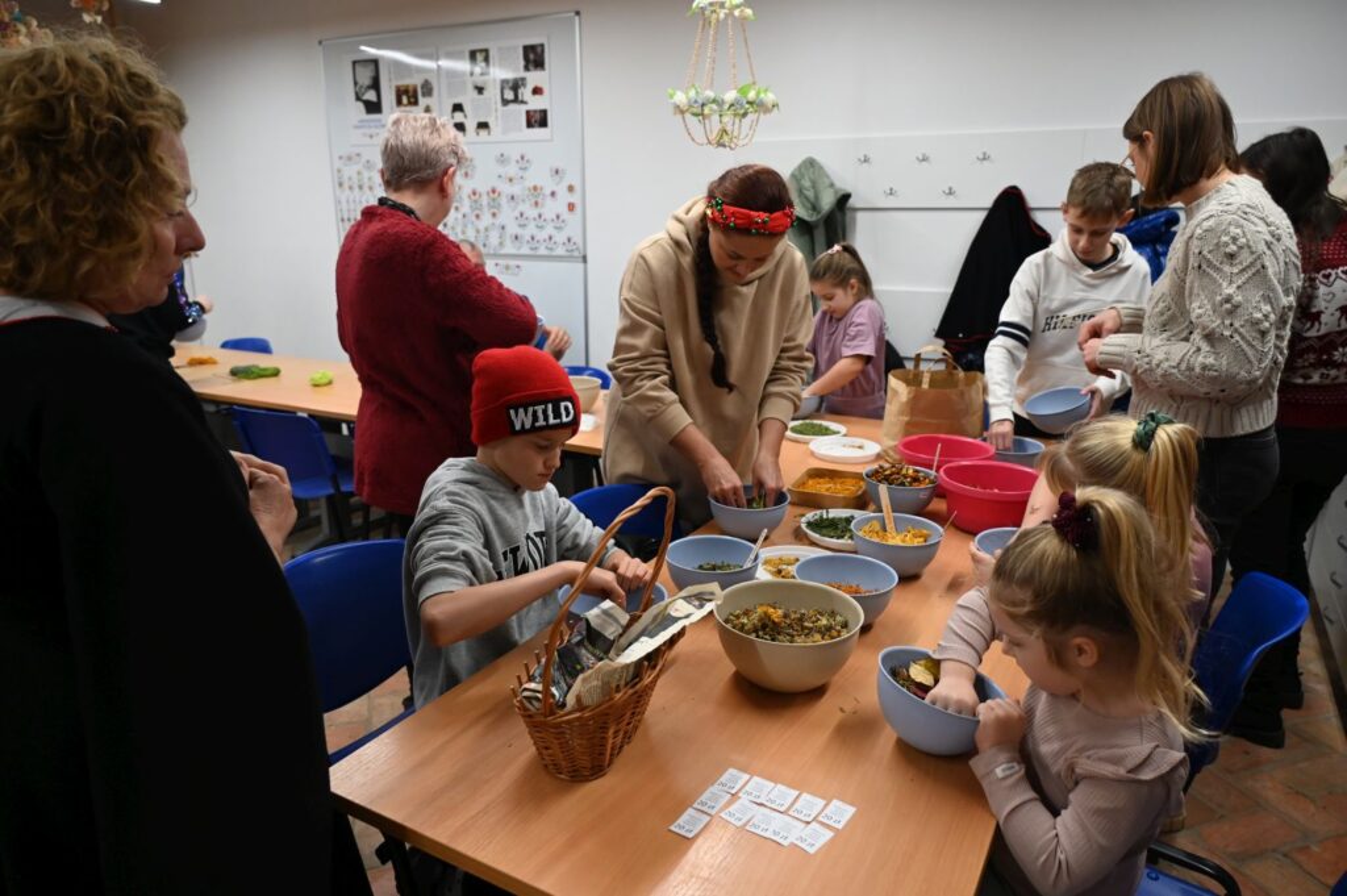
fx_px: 897
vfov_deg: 53.1
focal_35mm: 24
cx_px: 674
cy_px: 448
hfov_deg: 73.8
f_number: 4
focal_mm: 24
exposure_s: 1/160
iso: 2000
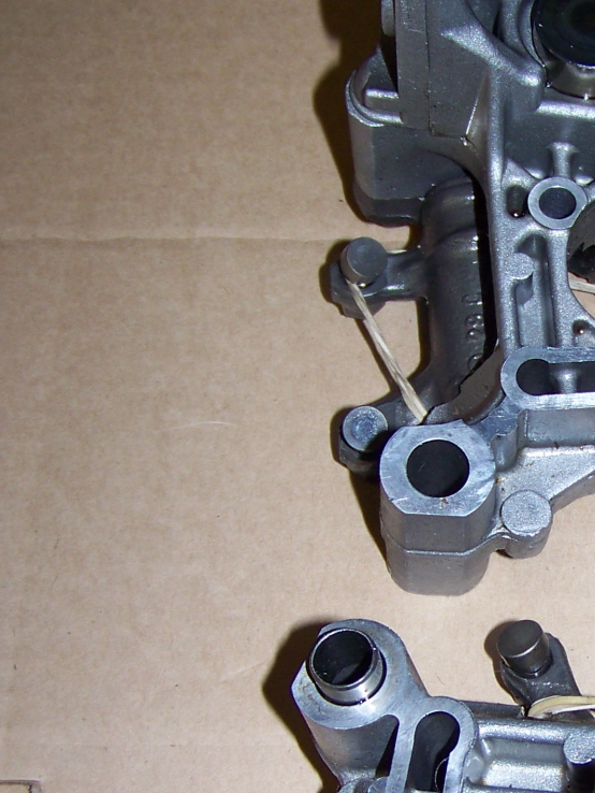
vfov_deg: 24.8
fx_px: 1787
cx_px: 604
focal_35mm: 78
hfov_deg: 18.4
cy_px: 565
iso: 64
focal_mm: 5.85
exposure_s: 1/30
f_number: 2.8
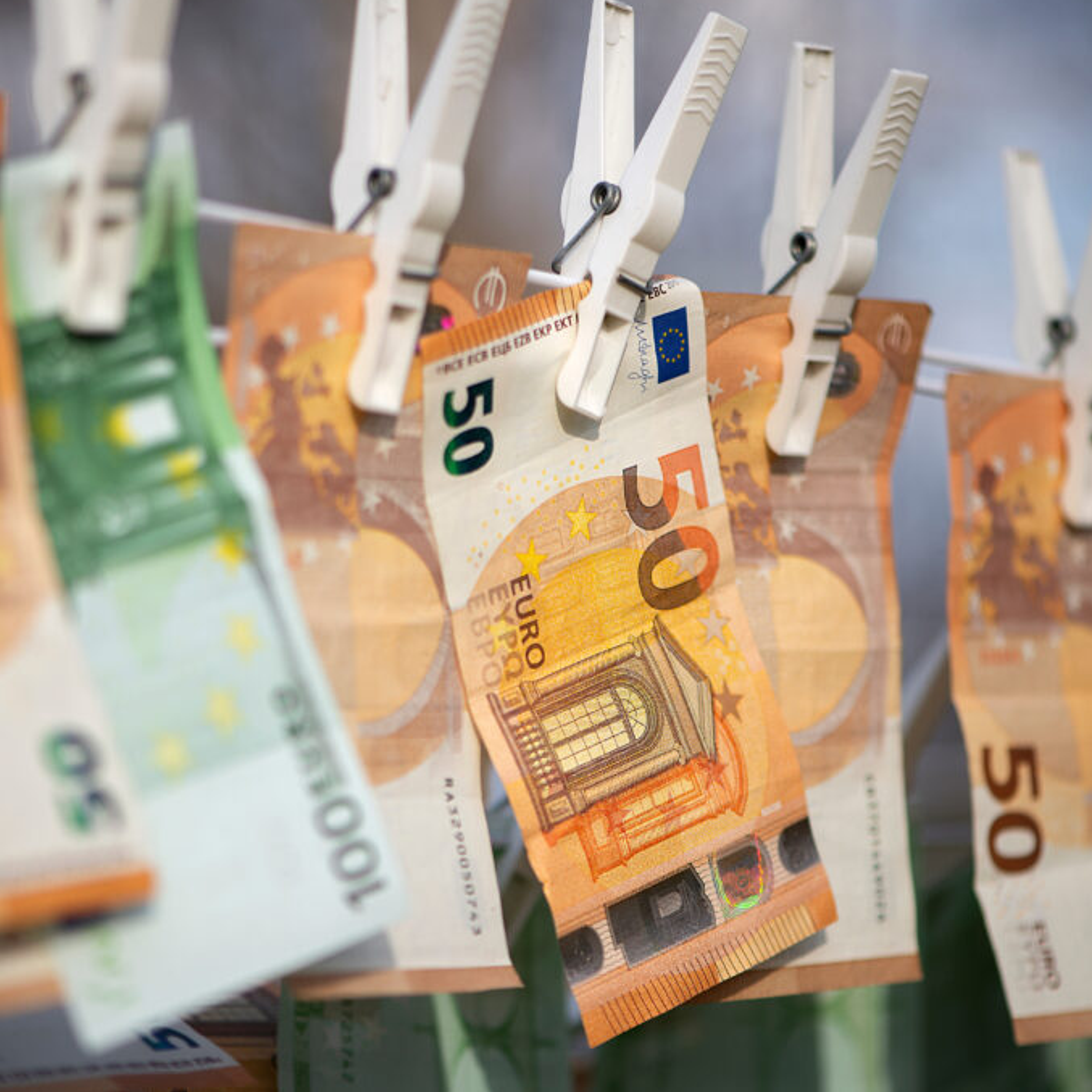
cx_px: 426
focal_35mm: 135
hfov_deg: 12.9
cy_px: 542
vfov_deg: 12.9
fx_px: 4818
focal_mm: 105
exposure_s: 1/1000
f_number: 3.5
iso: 100
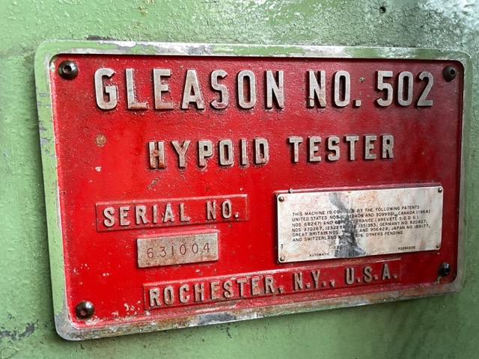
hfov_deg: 67.3
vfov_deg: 53.1
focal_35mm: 26
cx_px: 240
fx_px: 360
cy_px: 180
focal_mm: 4.2
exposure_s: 1/60
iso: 250
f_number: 1.6
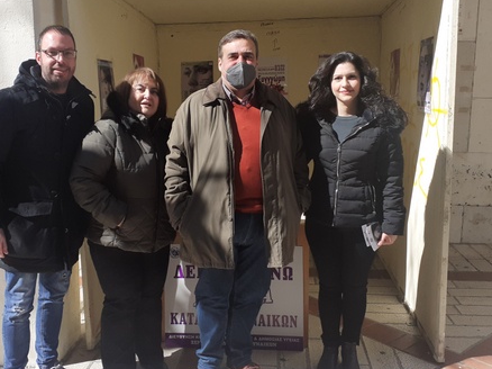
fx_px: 526
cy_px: 166
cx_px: 220
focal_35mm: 37
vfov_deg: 38.6
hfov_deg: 50.1
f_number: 1.9
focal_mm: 3.6
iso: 40
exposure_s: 1/1441
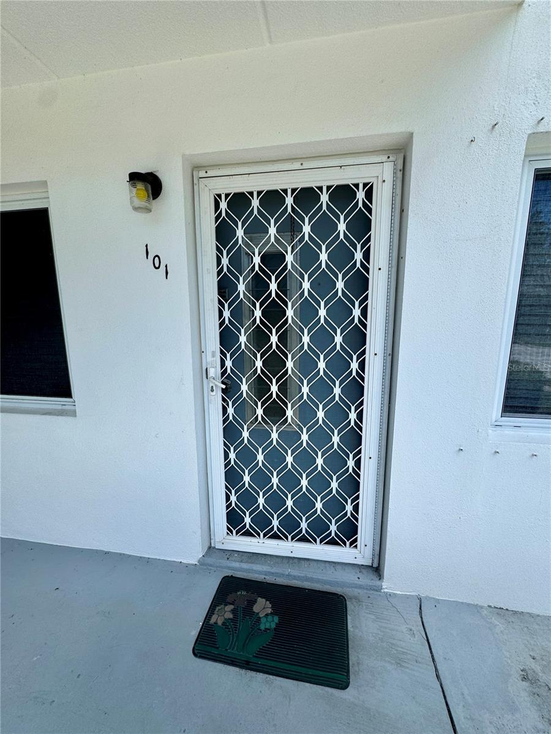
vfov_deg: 102.1
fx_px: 297
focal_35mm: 14
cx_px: 276
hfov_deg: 85.7
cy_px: 367
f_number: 2.2
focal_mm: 2.22
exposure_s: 1/868
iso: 50
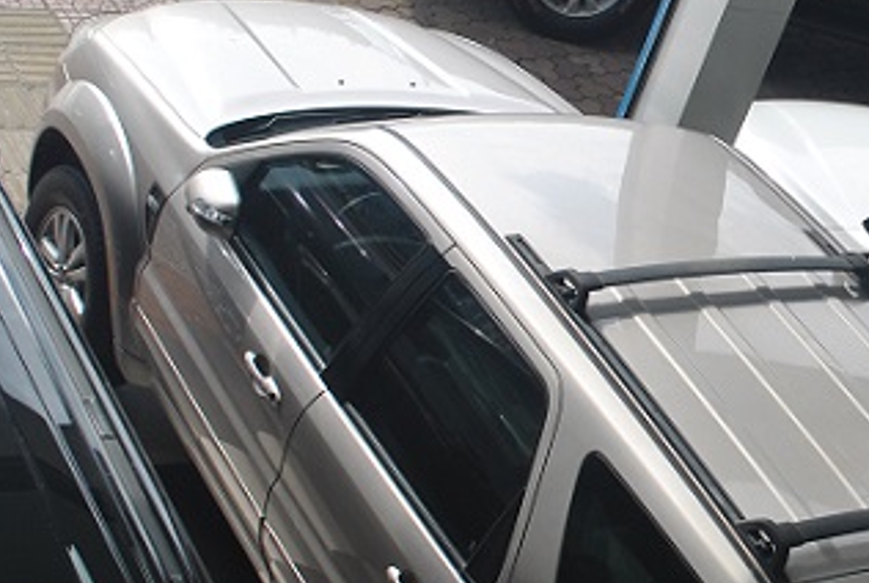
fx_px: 2201
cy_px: 192
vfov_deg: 15.1
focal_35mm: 91
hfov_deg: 21.4
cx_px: 921
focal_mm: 22
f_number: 7.1
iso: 100
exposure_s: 1/200
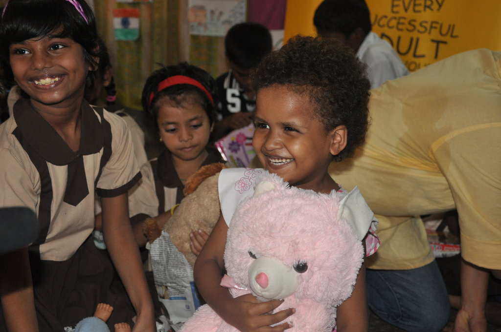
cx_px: 250
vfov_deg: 22.6
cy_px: 166
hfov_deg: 33.4
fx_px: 834
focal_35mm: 60
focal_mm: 40
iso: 800
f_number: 4.5
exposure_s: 1/60
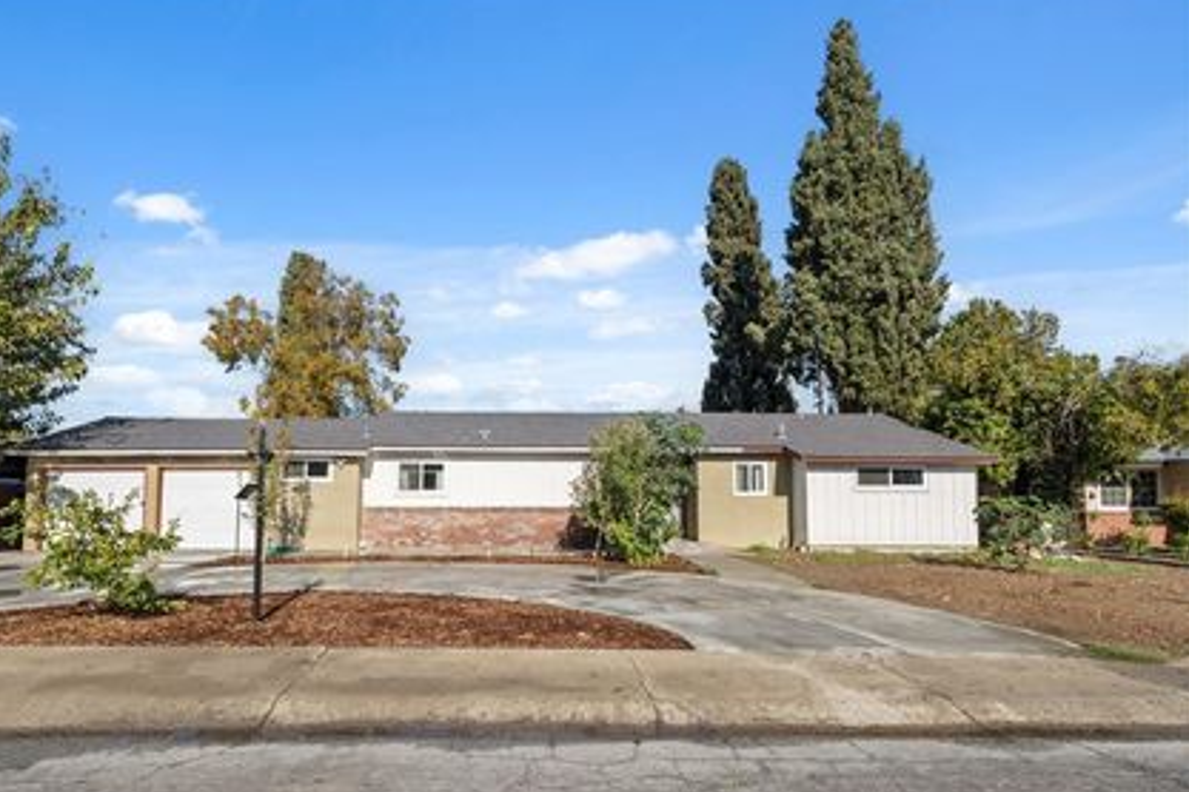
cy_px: 446
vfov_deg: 67.1
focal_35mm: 18
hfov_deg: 88.9
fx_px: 594
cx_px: 479
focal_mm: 10
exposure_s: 1/125
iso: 100
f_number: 7.1
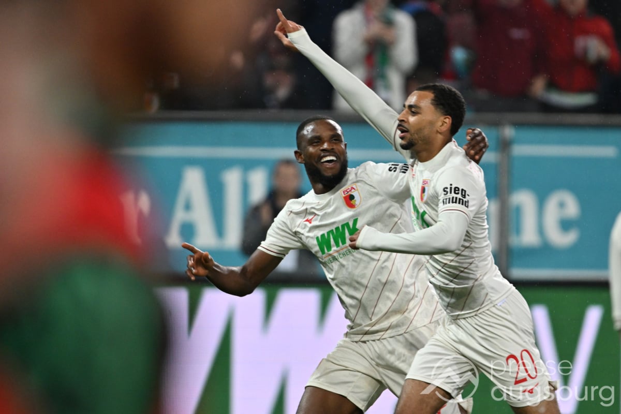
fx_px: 6899
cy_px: 207
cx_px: 310
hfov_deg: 5.2
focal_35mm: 400
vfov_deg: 3.4
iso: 1800
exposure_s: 1/800
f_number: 4.5
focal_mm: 400
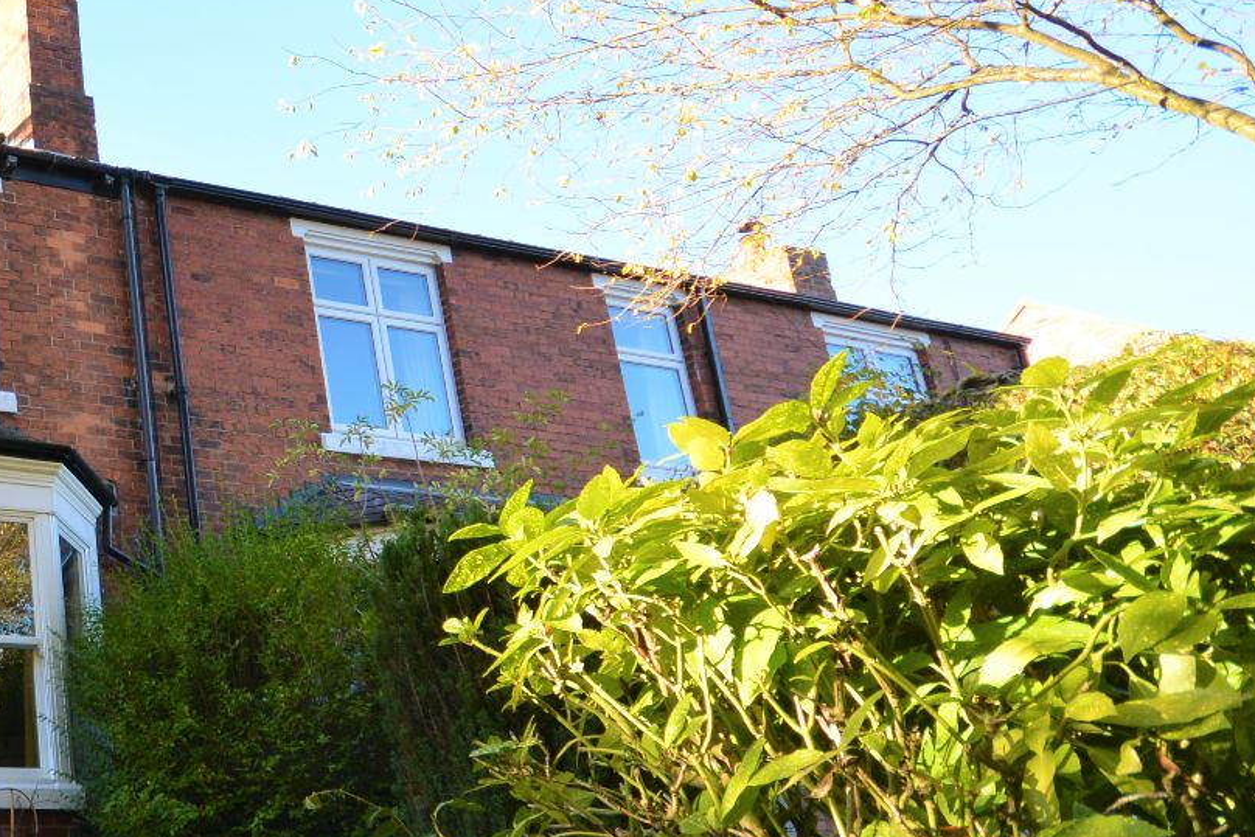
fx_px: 1325
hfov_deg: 40.1
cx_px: -154
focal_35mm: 38
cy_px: 470
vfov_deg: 35.0
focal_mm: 10
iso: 220
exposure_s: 1/125
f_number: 5.6
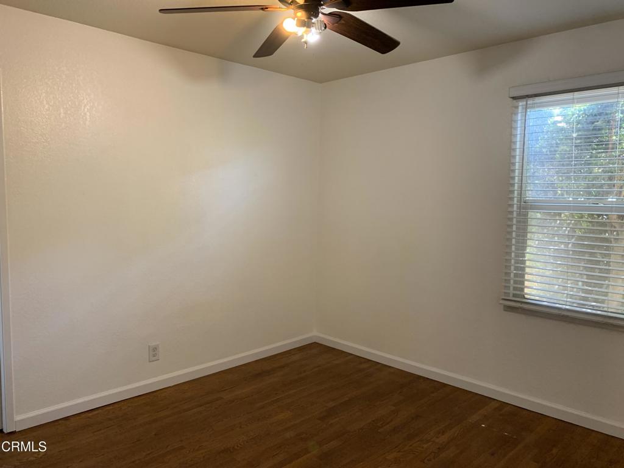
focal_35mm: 26
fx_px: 469
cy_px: 234
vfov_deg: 53.1
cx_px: 312
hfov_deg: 67.3
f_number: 1.8
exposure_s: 1/60
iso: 200
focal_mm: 4.25
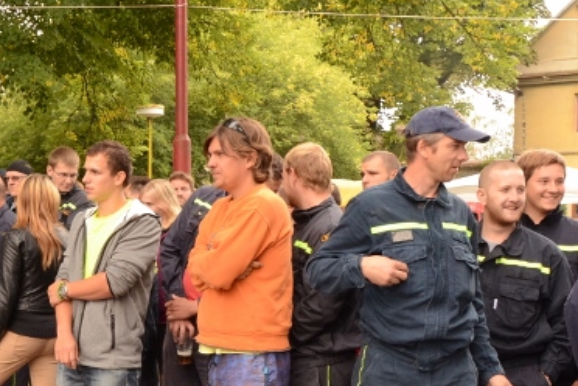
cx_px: 79
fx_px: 931
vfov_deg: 23.3
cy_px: 265
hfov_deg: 33.0
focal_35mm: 58
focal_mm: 18
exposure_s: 1/250
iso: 1000
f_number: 7.1
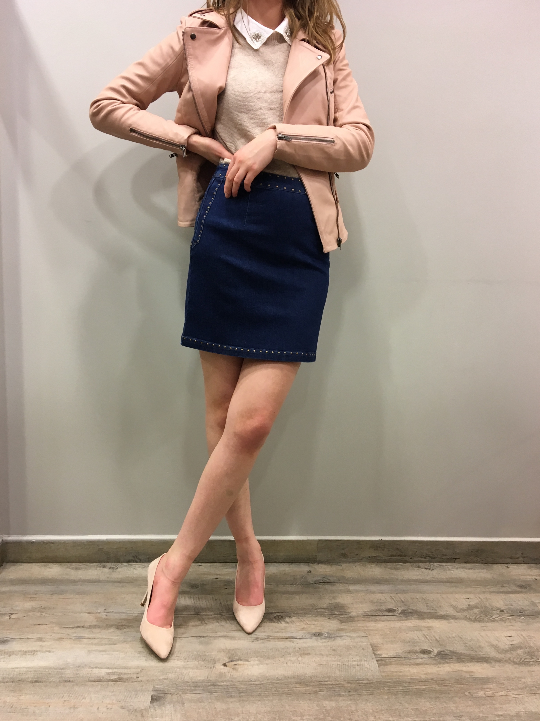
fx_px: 603
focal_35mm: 29
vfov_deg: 61.7
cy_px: 360
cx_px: 270
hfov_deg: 48.2
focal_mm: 4.15
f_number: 2.2
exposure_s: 1/33
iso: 80
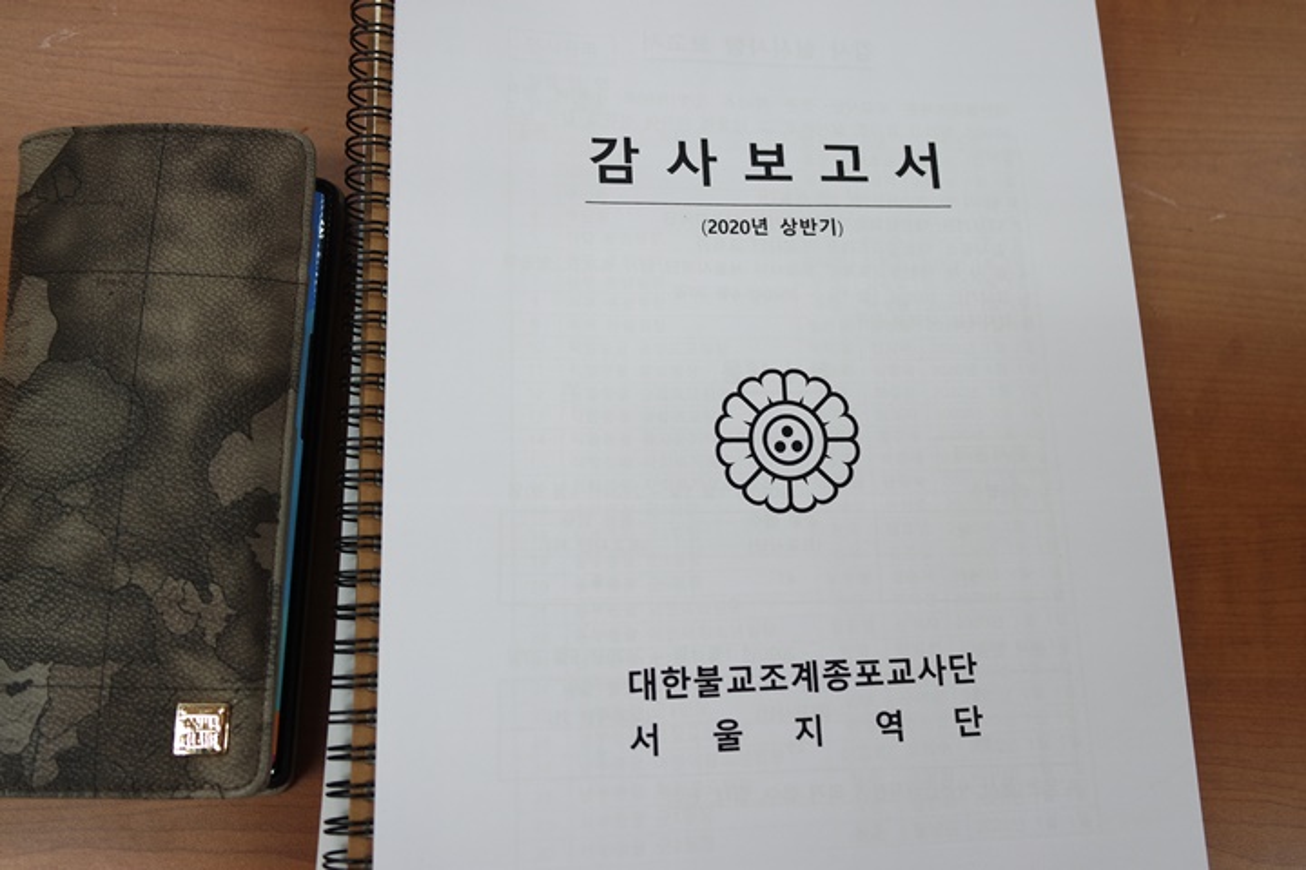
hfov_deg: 61.9
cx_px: 653
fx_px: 1088
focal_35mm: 30
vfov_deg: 43.6
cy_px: 435
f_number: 3.5
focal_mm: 20
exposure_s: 1/80
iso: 100
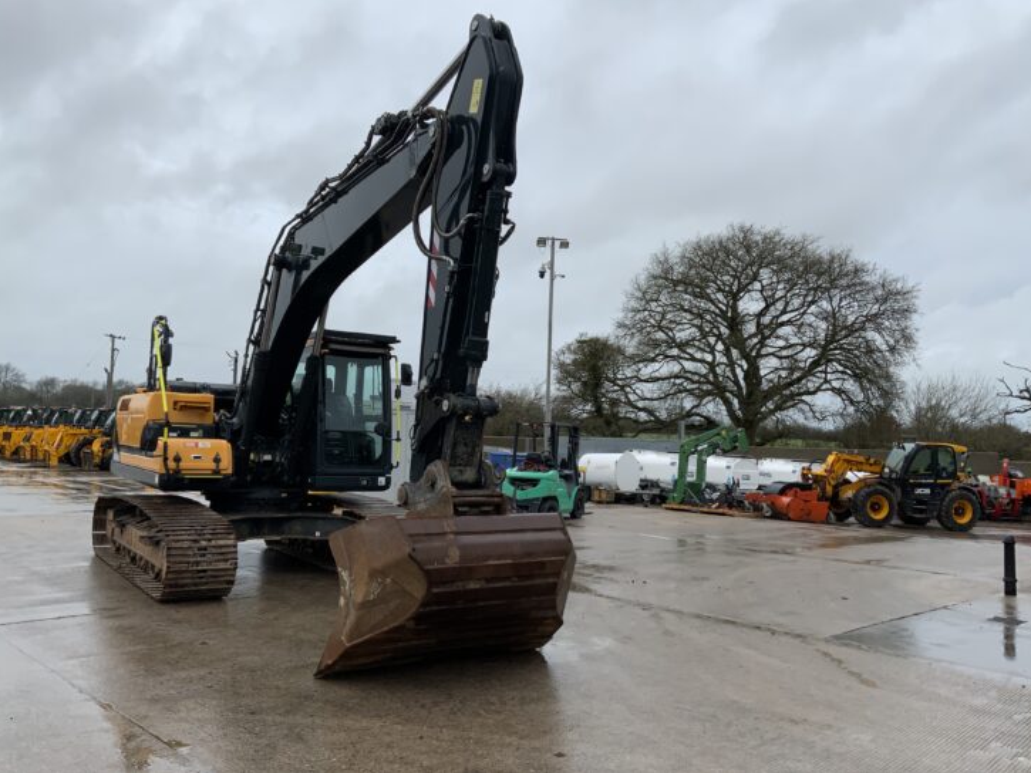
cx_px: 505
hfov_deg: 60.0
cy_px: 374
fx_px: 894
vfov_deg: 46.8
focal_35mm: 30
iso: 16
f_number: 1.8
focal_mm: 3
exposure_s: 1/792
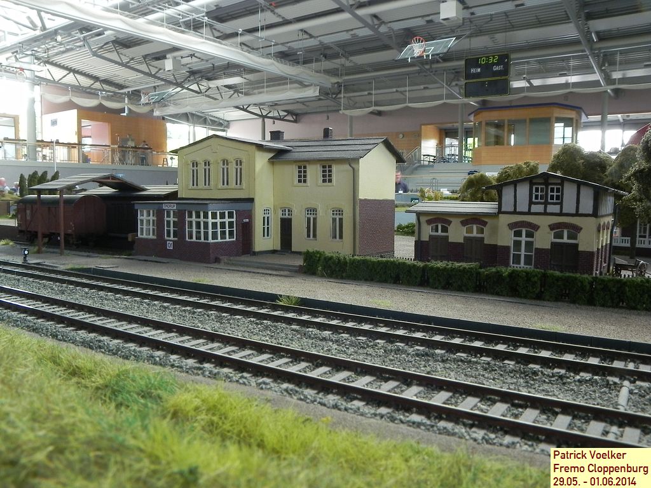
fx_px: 545
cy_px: 244
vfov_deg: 48.2
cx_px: 326
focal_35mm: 29
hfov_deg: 61.7
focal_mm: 5.2
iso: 200
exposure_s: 1/11
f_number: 8
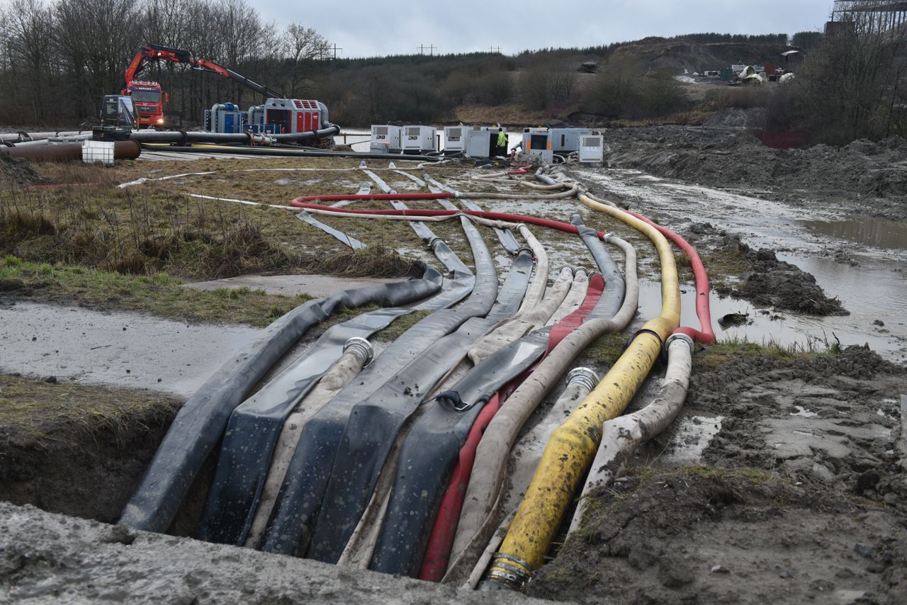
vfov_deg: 36.9
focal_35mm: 36
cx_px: 454
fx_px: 907
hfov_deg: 53.1
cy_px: 302
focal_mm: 36
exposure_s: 1/200
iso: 560
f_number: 6.3
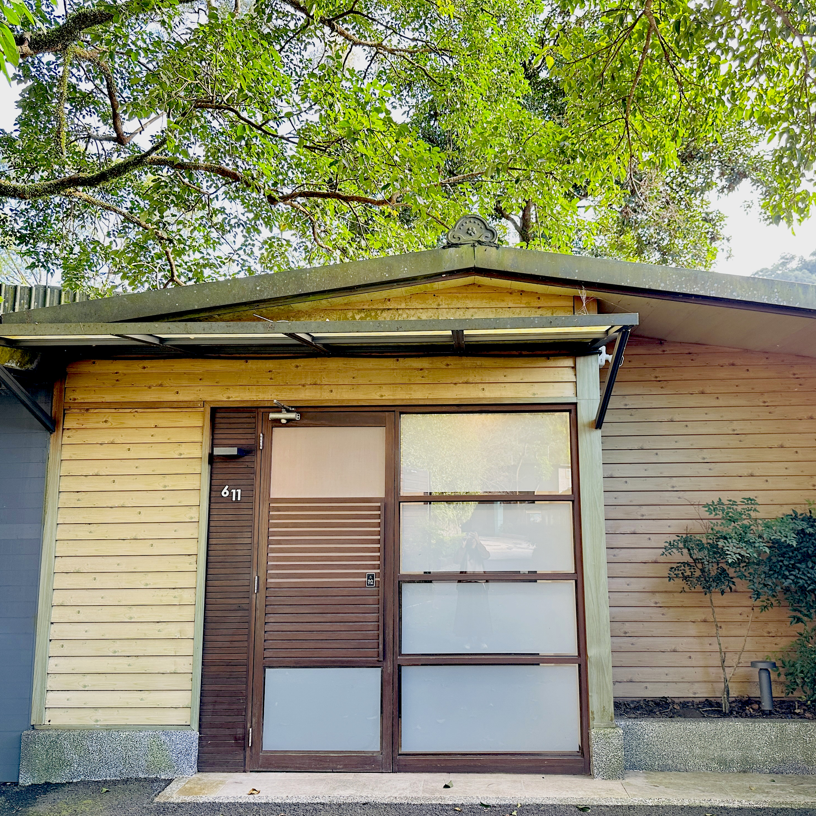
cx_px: 445
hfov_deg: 55.5
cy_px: 416
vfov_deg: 55.6
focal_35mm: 29
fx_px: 773
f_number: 1.78
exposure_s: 1/121
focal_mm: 6.86
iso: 125
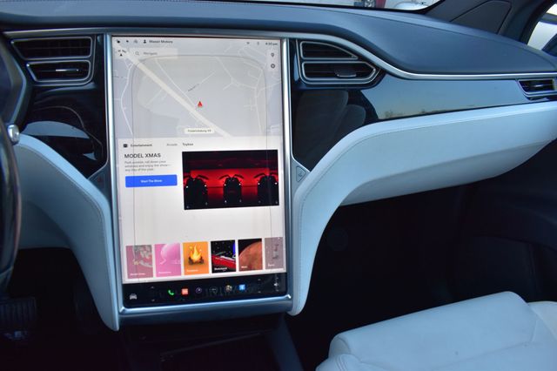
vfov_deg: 47.9
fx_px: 418
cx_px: 278
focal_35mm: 27
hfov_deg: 67.4
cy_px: 186
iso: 400
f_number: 6.3
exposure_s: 1/25
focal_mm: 18
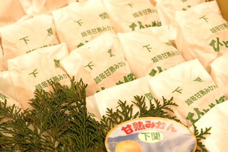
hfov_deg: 27.0
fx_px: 475
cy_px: 76
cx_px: 114
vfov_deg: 18.2
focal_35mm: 75
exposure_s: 1/100
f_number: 6.3
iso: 1600
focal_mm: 50
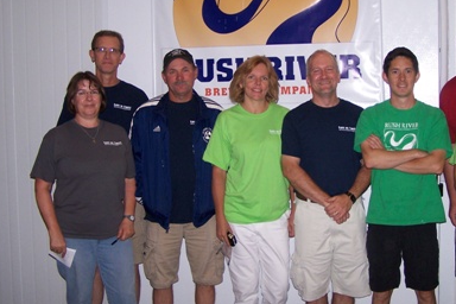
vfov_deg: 25.5
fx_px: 671
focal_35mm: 53
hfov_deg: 37.3
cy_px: 121
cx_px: 289
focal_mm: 6.3
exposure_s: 1/60
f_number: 2.8
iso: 140
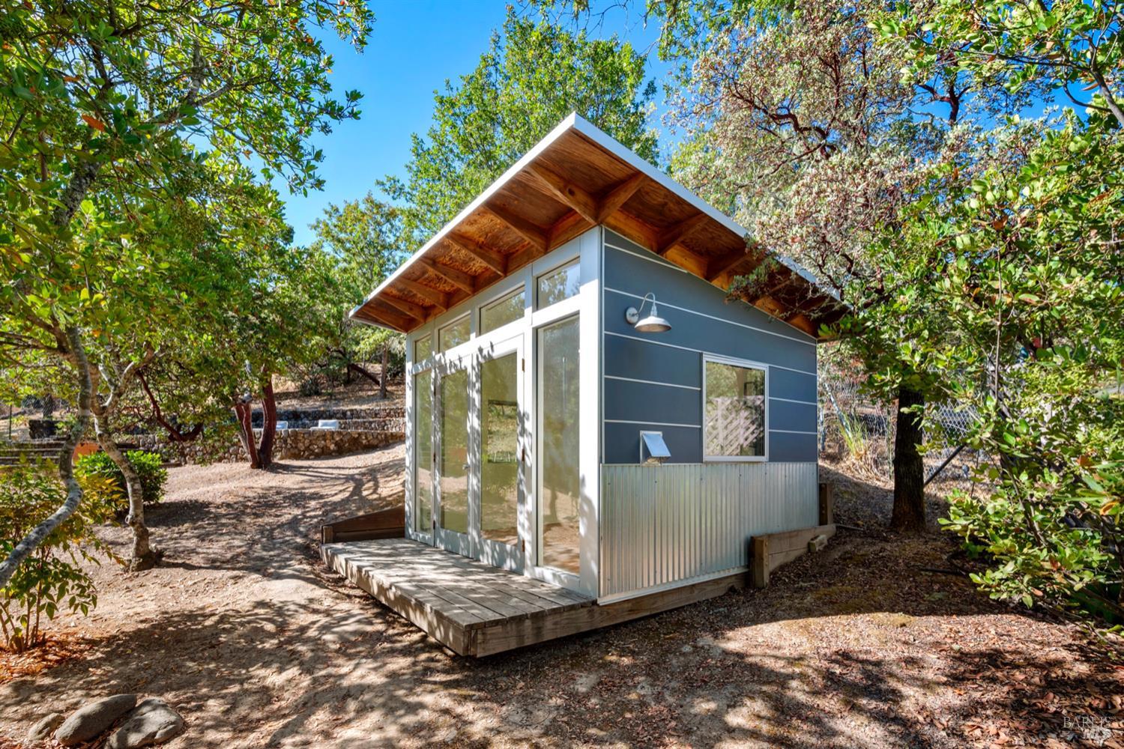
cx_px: 562
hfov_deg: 98.5
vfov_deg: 75.5
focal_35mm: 16
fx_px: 484
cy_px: 374
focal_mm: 15.5
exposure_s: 1/50
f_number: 8
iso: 100
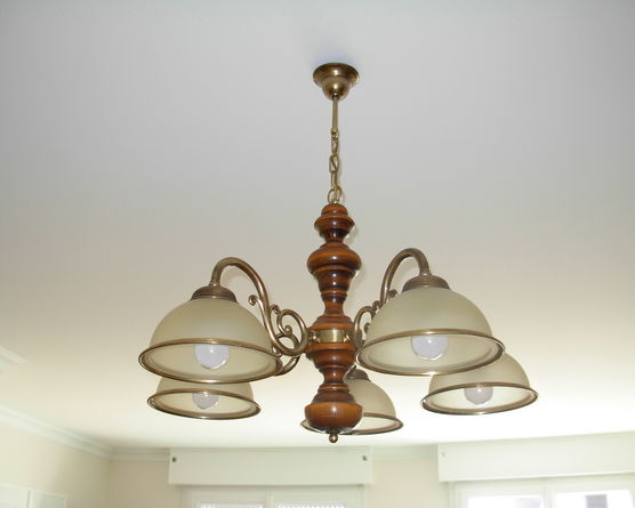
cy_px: 255
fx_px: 752
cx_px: 324
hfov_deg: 45.8
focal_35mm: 40
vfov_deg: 37.3
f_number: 2.9
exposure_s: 1/22.6
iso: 79
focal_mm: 6.3
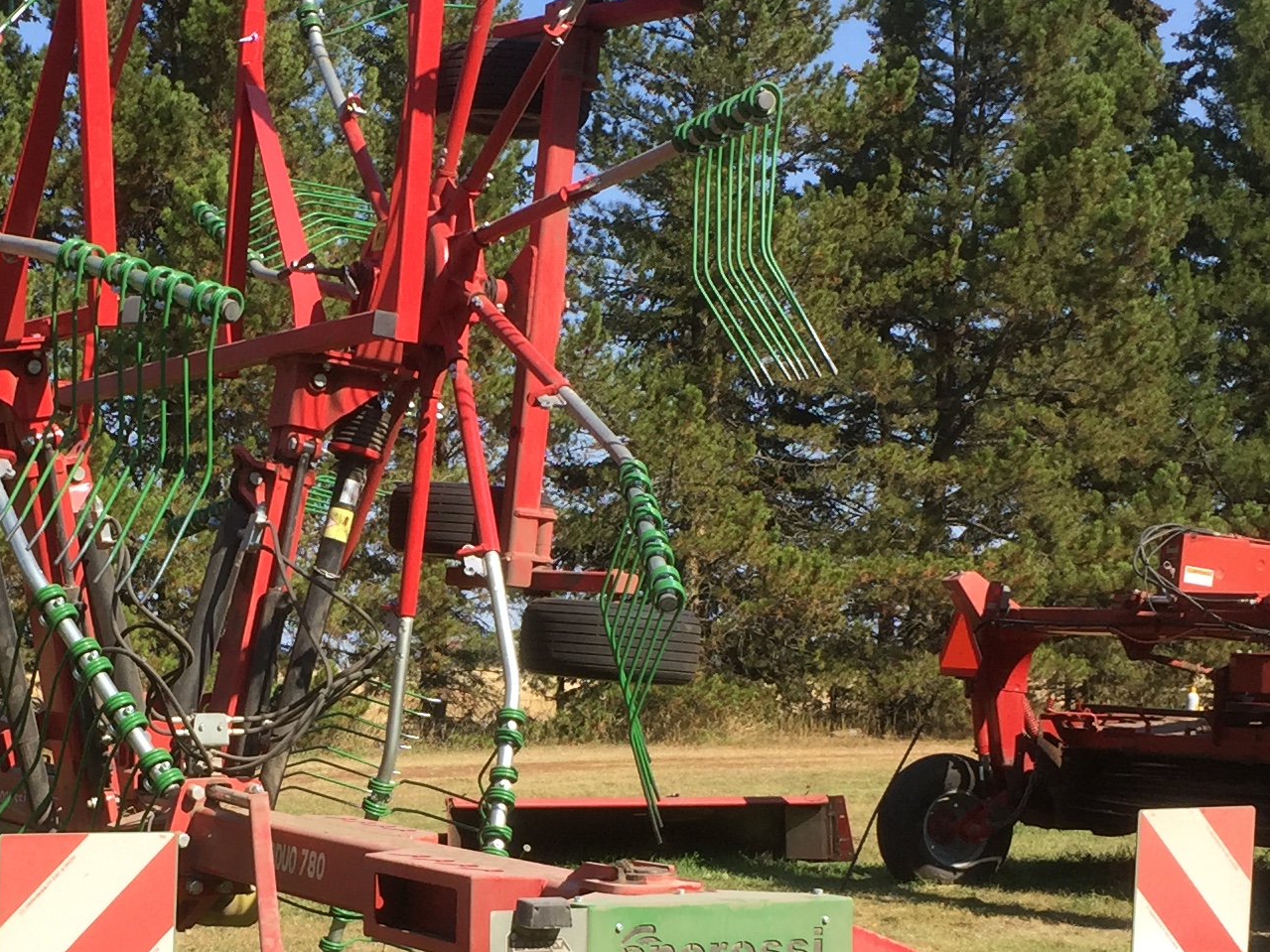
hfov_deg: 26.0
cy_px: 677
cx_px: 315
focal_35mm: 74
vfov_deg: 19.8
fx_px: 2715
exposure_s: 1/1099
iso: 32
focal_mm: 4.15
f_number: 2.2
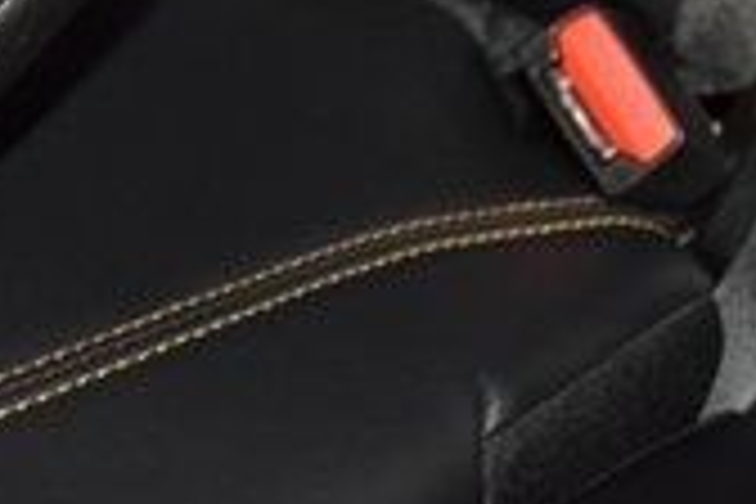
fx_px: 2163
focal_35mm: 103
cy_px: -371
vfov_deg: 12.3
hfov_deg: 19.2
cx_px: -32
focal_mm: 18
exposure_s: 1/60
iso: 2800
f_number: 3.5
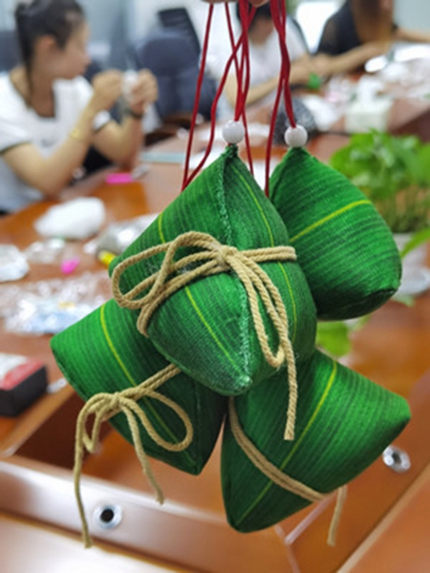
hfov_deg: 28.0
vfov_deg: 36.8
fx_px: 861
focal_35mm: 52
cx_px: 215
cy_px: 286
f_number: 1.9
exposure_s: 1/50
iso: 250
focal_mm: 6.71
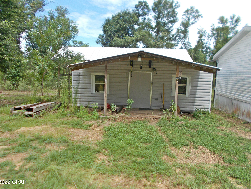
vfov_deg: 51.4
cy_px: 93
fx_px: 196
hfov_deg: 65.3
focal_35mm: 27
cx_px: 124
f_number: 3.2
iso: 80
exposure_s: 1/500
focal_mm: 4.6
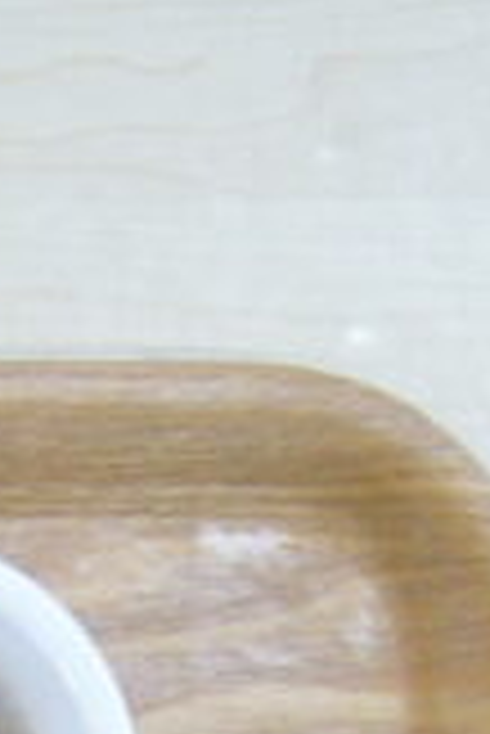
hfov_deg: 7.6
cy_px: 1238
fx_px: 3484
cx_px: -575
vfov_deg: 11.3
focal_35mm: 171
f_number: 2.8
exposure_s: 1/20
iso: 100
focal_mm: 5.8
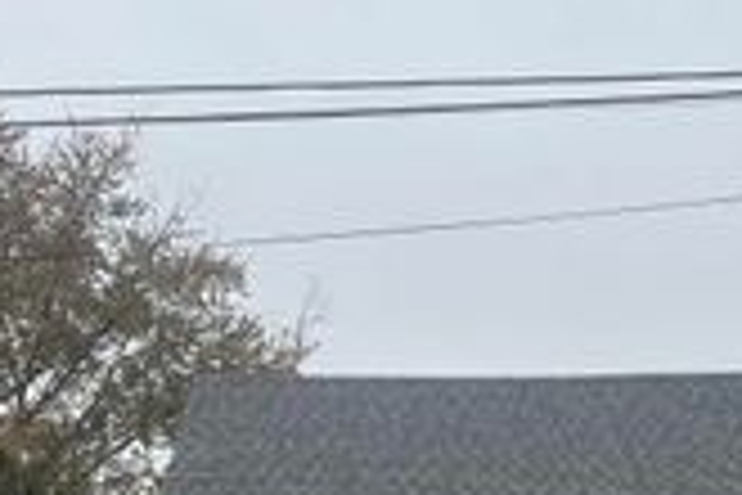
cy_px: 542
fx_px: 1690
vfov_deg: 16.2
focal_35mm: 82
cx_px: 666
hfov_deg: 24.1
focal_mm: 5.7
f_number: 1.5
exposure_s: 1/743
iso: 50
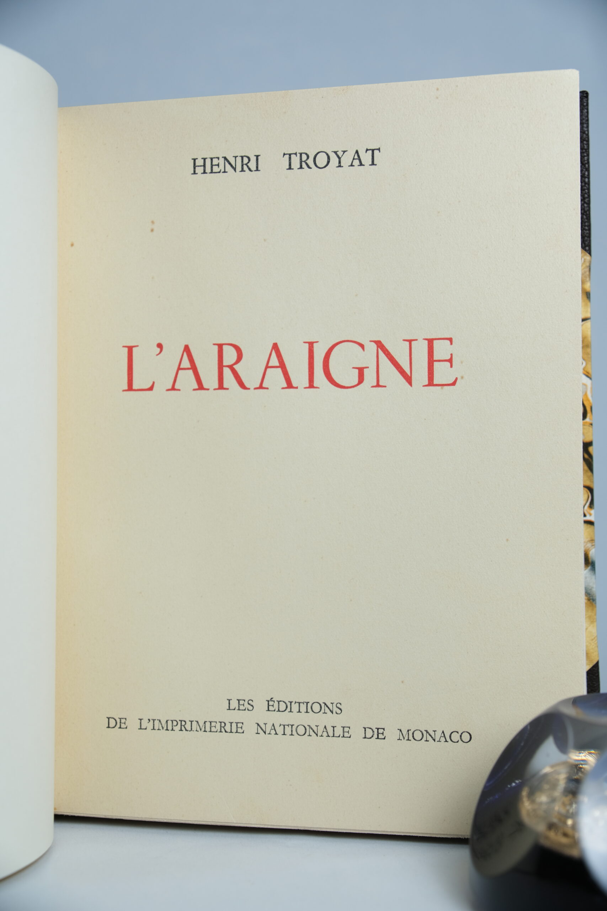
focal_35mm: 41
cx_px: 304
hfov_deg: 32.6
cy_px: 456
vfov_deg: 47.4
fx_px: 1037
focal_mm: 27.5
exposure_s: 1/100
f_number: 4
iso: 200
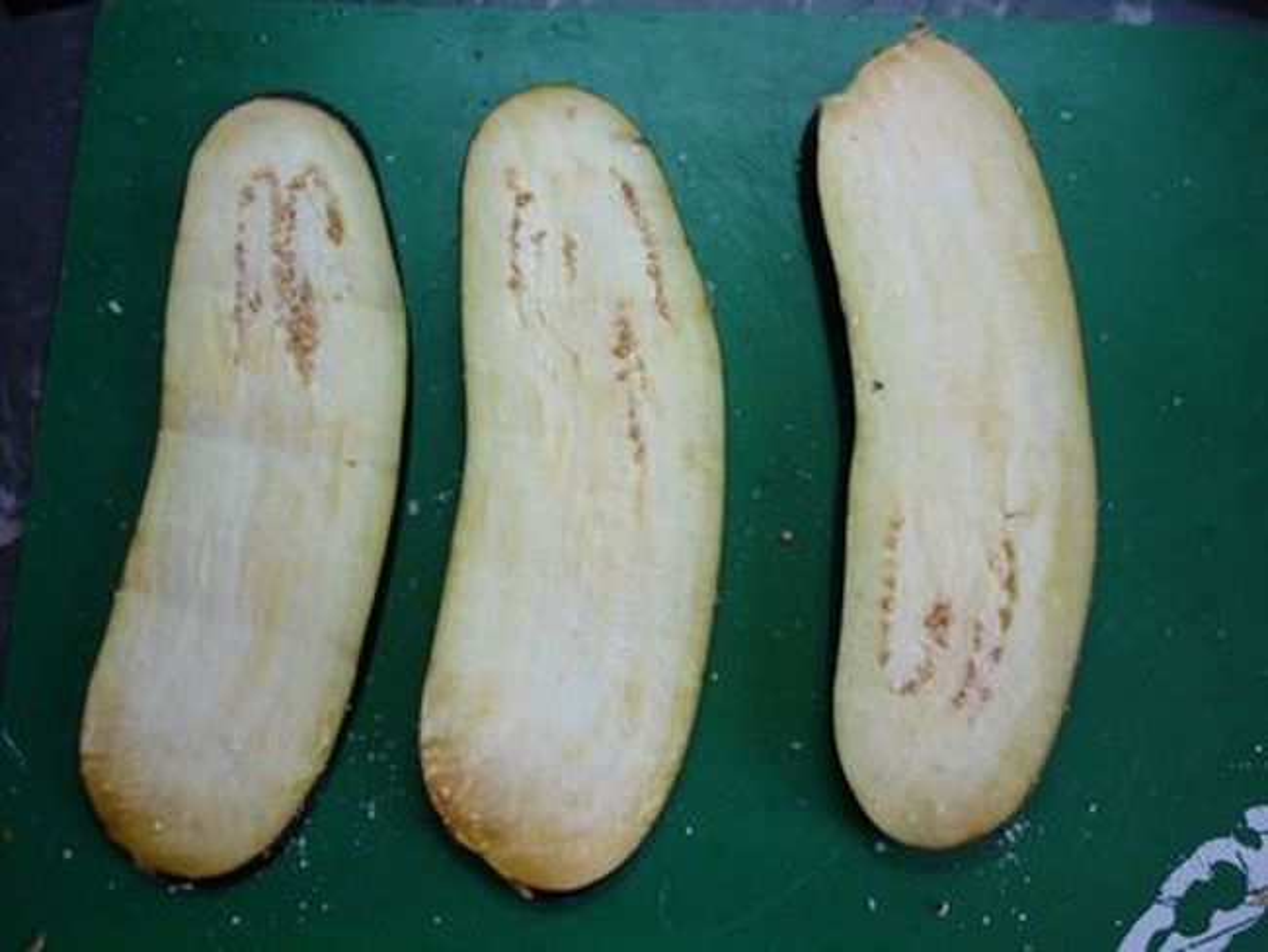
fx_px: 1209
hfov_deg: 55.3
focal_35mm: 33
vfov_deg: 43.0
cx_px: 634
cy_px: 476
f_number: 2.8
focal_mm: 5.5
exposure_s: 1/30
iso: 125
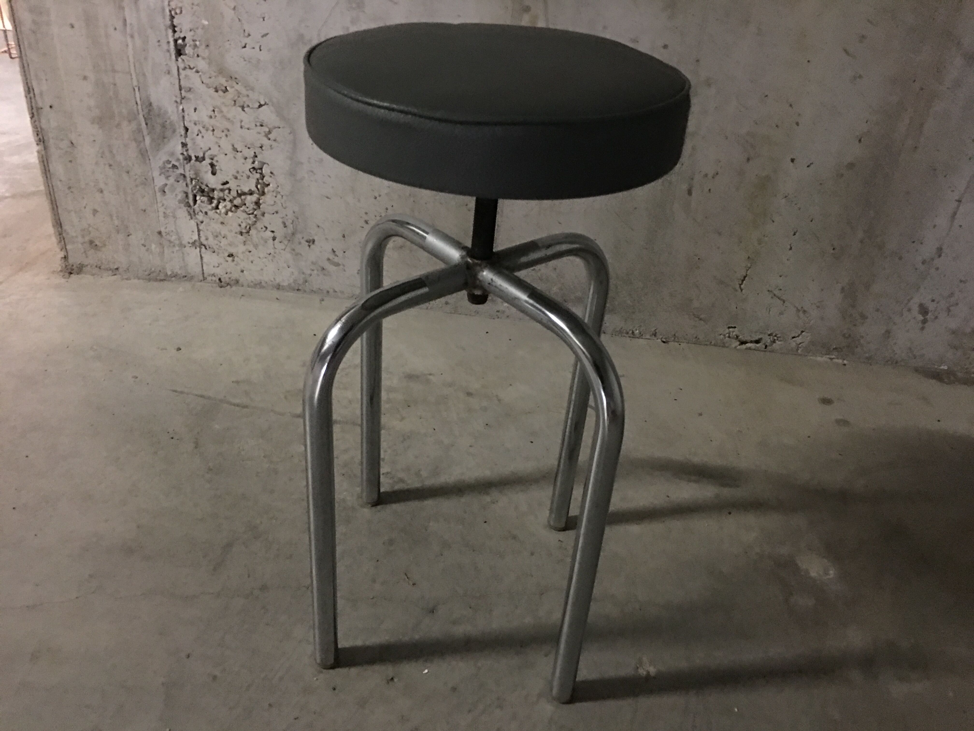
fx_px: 816
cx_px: 487
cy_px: 366
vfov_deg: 48.2
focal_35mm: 29
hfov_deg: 61.7
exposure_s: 1/4
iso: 160
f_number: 2.2
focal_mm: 4.15
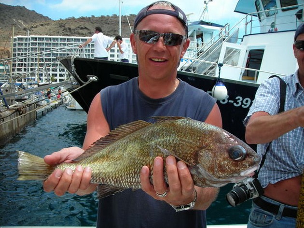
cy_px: 114
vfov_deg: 37.7
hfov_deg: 49.0
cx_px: 152
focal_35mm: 38
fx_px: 334
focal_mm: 6.3
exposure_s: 1/460
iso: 50
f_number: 3.2
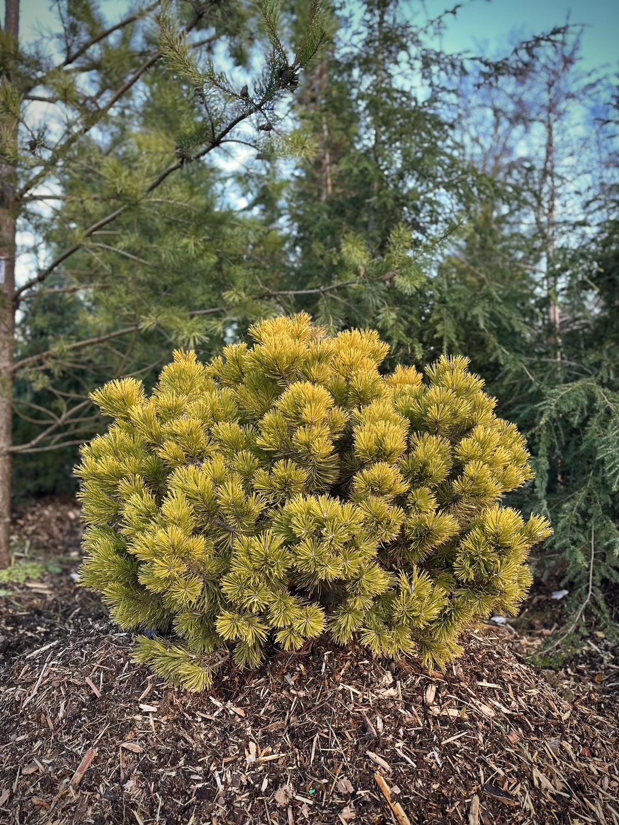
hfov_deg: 56.8
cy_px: 412
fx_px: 572
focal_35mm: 24
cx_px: 310
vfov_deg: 71.6
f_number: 1.78
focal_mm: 6.86
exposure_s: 1/123
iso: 64
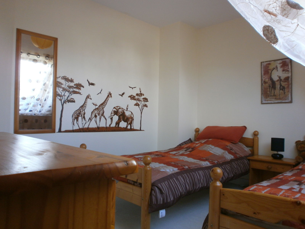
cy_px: 114
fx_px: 238
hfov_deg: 65.3
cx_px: 152
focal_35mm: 27
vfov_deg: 51.4
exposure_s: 1/20
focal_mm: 4.8
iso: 125
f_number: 2.9
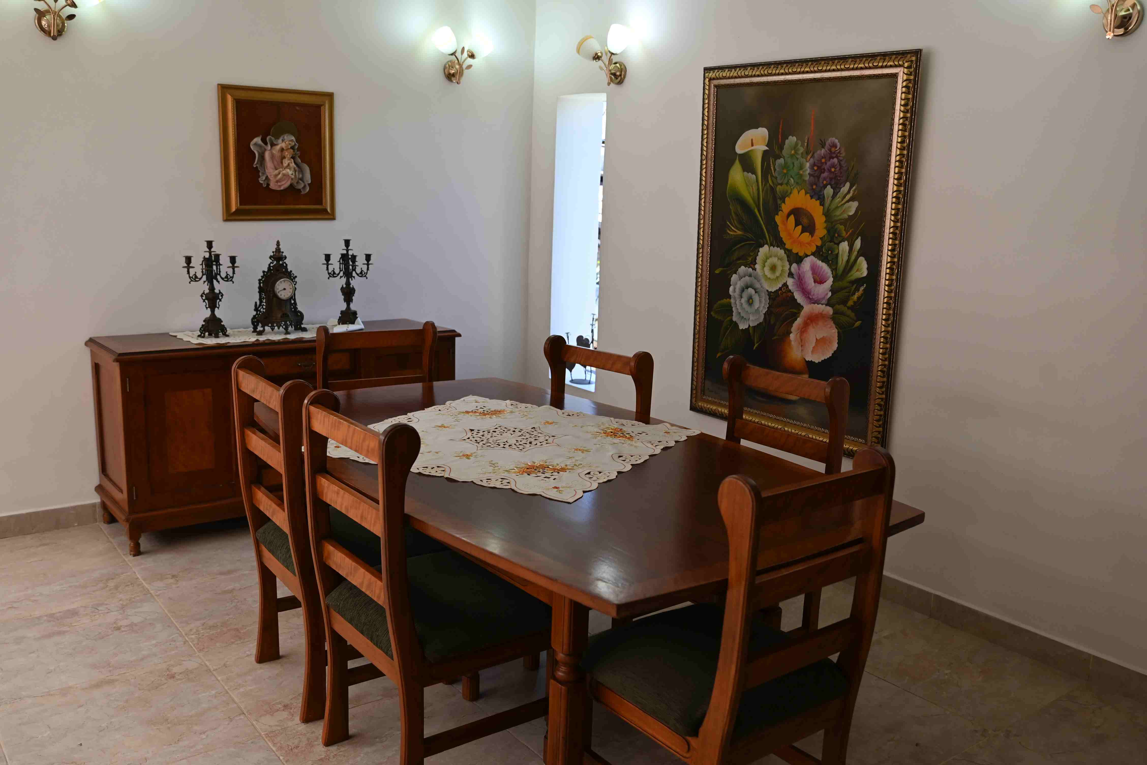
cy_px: 382
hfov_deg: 58.7
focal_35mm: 32
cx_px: 574
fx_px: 1019
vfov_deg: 41.1
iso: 400
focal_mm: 32
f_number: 4
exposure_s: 1/250
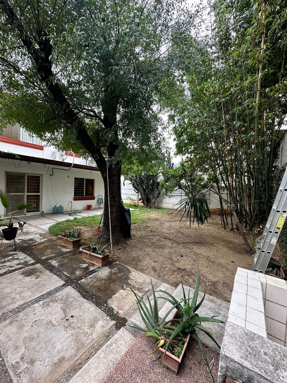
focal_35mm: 14
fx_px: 155
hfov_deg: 85.7
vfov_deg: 102.1
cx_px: 144
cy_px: 192
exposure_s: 1/102
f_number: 2.2
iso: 40
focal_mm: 2.22
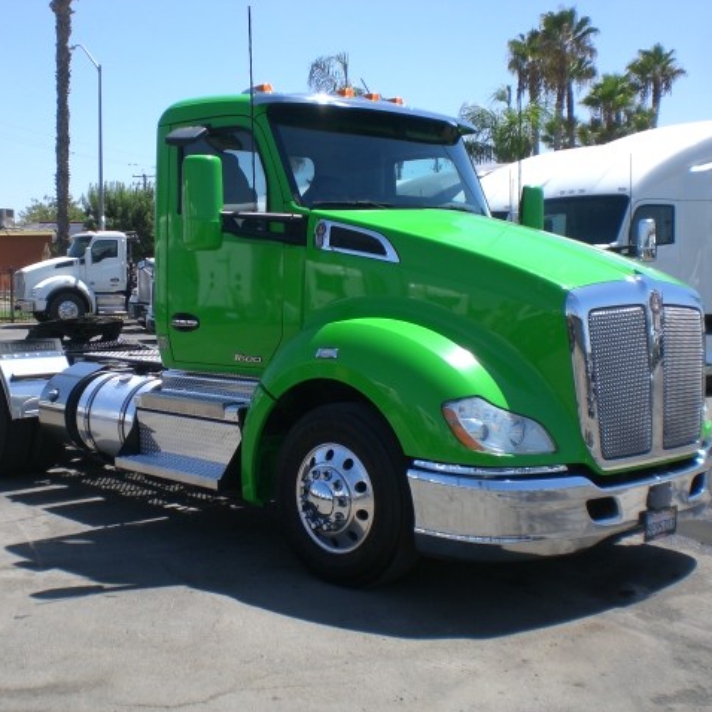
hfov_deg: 37.5
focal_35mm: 45
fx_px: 1047
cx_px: 307
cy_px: 356
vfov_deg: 37.6
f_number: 4.4
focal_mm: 6.3
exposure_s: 1/320
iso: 50
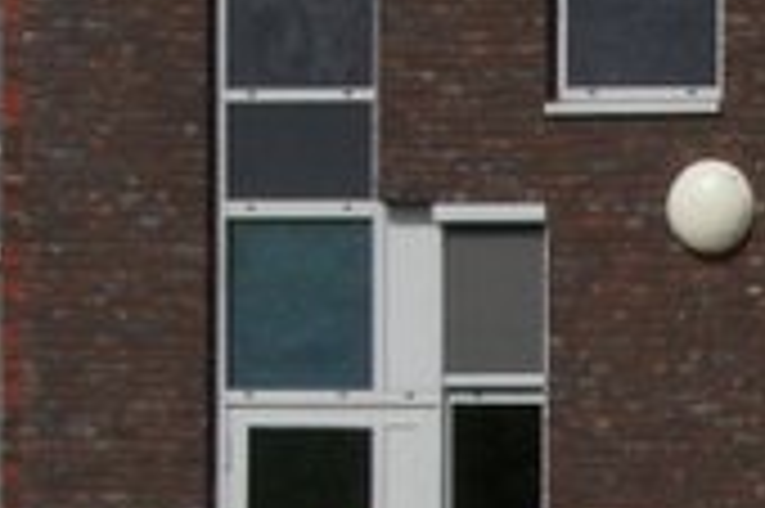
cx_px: 1242
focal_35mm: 316
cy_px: 665
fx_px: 6709
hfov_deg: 6.4
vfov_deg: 4.3
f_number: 11
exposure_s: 1/800
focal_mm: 35
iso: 320
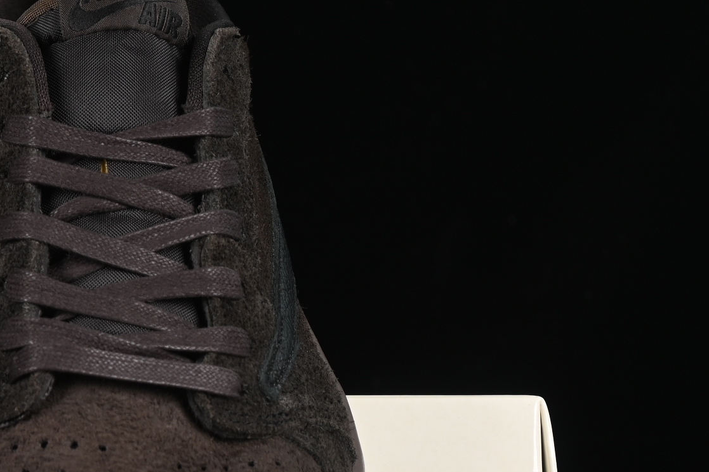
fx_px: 3682
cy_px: 416
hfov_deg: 10.9
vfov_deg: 7.3
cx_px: -77
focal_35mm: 187
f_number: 6.3
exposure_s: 1/60
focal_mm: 50
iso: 160
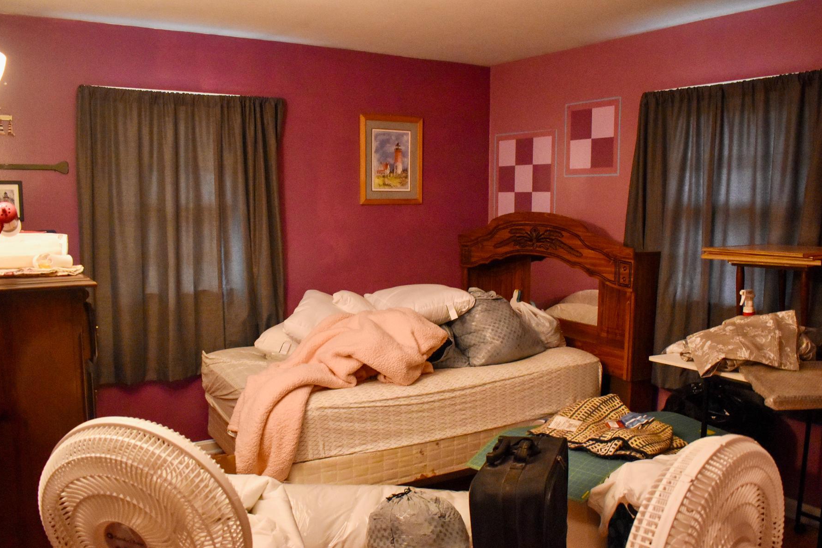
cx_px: 432
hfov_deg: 60.3
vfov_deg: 42.2
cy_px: 307
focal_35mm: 31
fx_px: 708
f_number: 3.5
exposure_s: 1/80
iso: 3200
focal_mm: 18
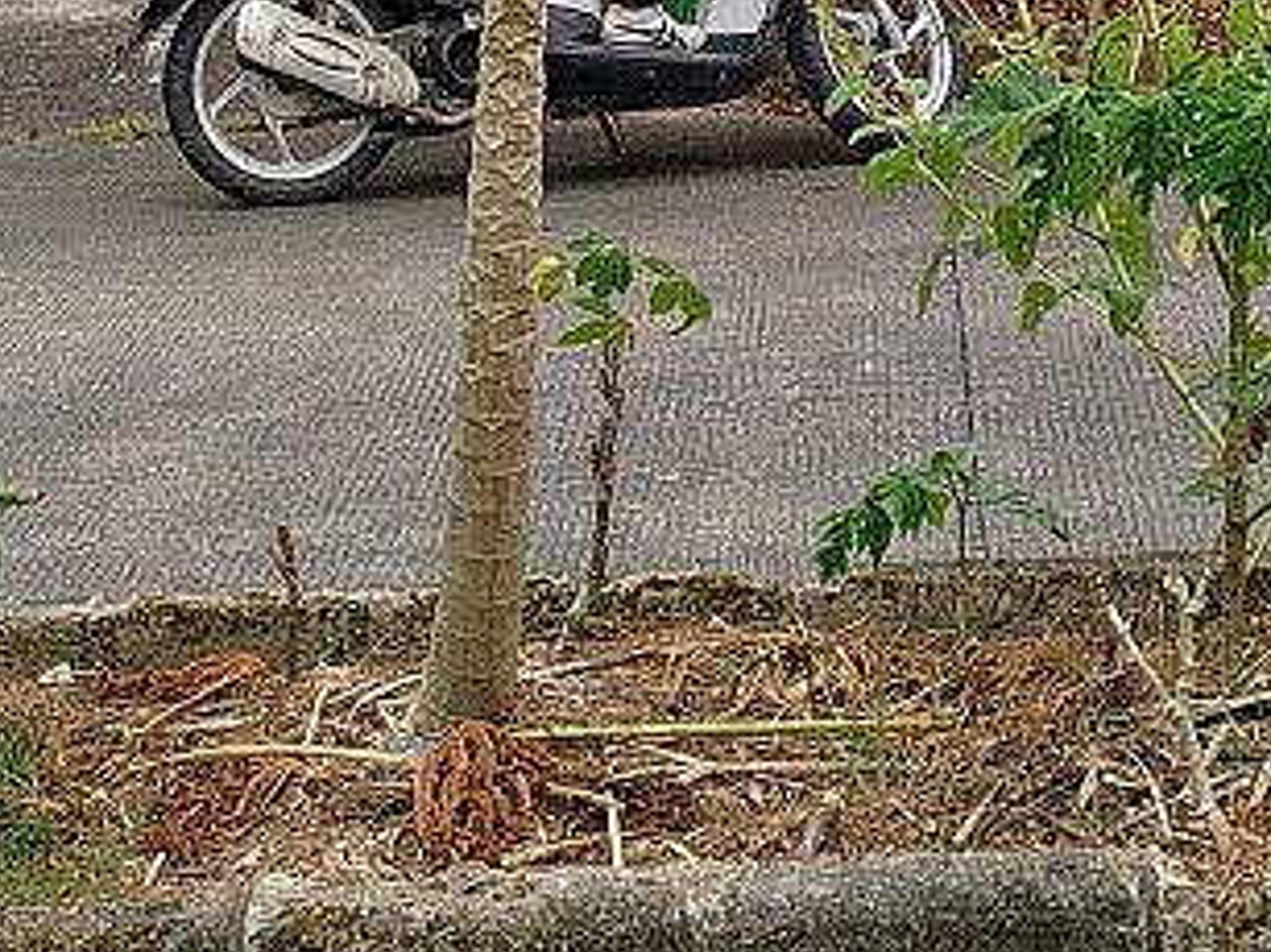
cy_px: -931
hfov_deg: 15.7
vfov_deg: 10.8
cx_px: 915
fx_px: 4588
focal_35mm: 125
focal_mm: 5.31
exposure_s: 1/973
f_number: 1.7
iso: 50
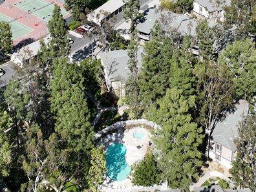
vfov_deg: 21.7
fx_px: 459
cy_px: -48
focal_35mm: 62
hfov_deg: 31.2
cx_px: 131
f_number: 2.8
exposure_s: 1/1600
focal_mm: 12.29
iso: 120
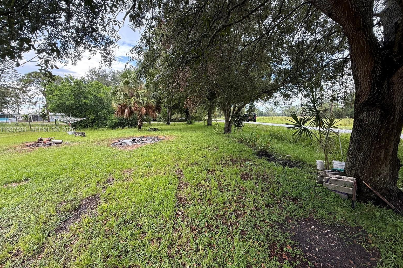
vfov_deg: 77.3
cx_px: 202
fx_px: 168
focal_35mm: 15
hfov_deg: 100.4
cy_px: 130
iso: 80
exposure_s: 1/99
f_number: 2.2
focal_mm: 2.22
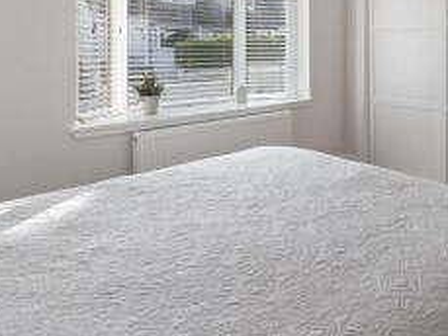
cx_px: 387
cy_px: 69
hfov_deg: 56.4
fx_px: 363
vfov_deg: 47.2
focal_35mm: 28
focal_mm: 14
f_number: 8
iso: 640
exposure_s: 1/50
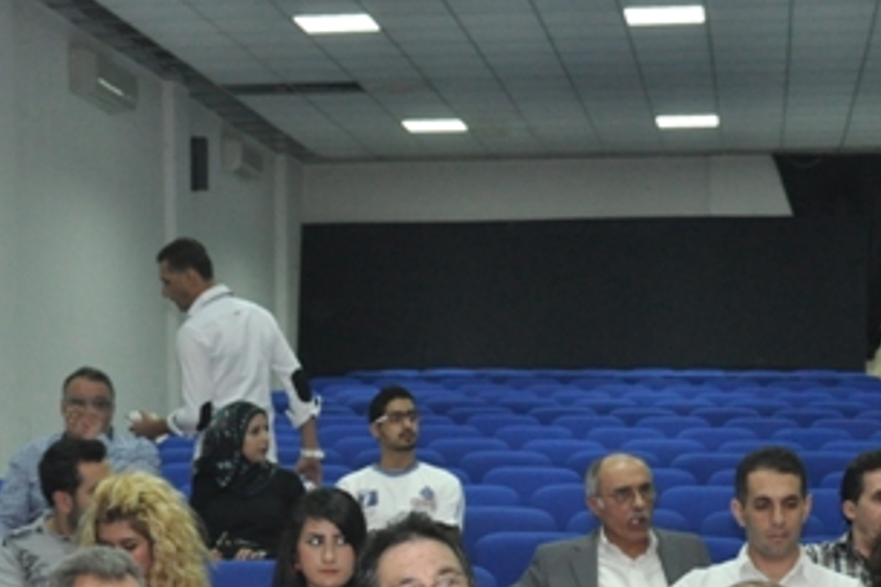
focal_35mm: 98
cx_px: 404
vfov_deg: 13.4
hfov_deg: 20.8
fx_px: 2404
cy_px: 745
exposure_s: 1/60
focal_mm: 25
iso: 1000
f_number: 4.5
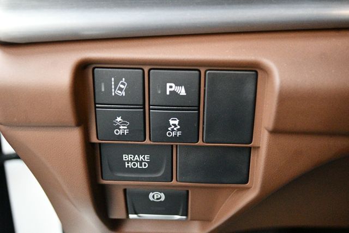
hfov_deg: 41.1
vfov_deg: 28.0
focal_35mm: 48
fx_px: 465
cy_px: 116
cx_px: 174
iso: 10000
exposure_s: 1/60
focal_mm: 32
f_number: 4.8
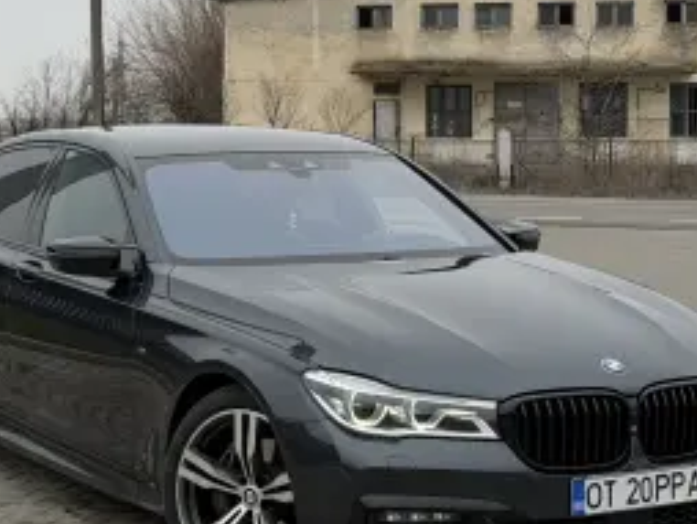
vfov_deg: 21.6
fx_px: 1370
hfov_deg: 28.5
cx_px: 318
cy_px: 173
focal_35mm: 68
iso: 64
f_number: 1.78
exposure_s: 1/1377
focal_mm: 6.76
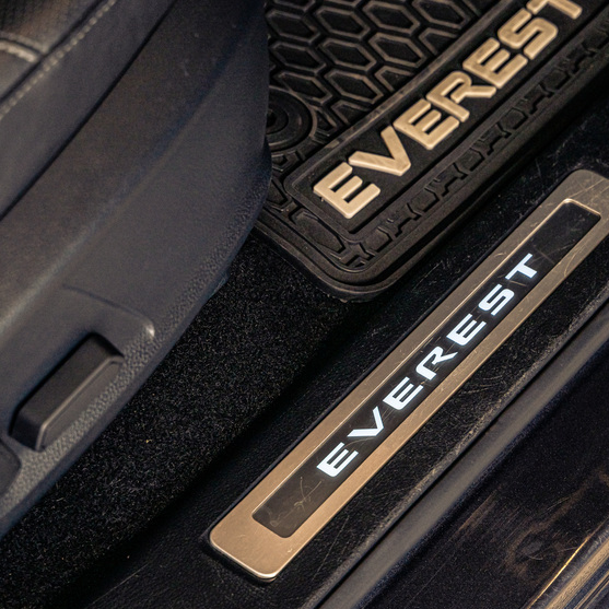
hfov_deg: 14.9
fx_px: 2329
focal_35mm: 117
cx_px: 428
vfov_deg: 14.9
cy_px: 364
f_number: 5
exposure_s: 1/125
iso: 400
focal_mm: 75
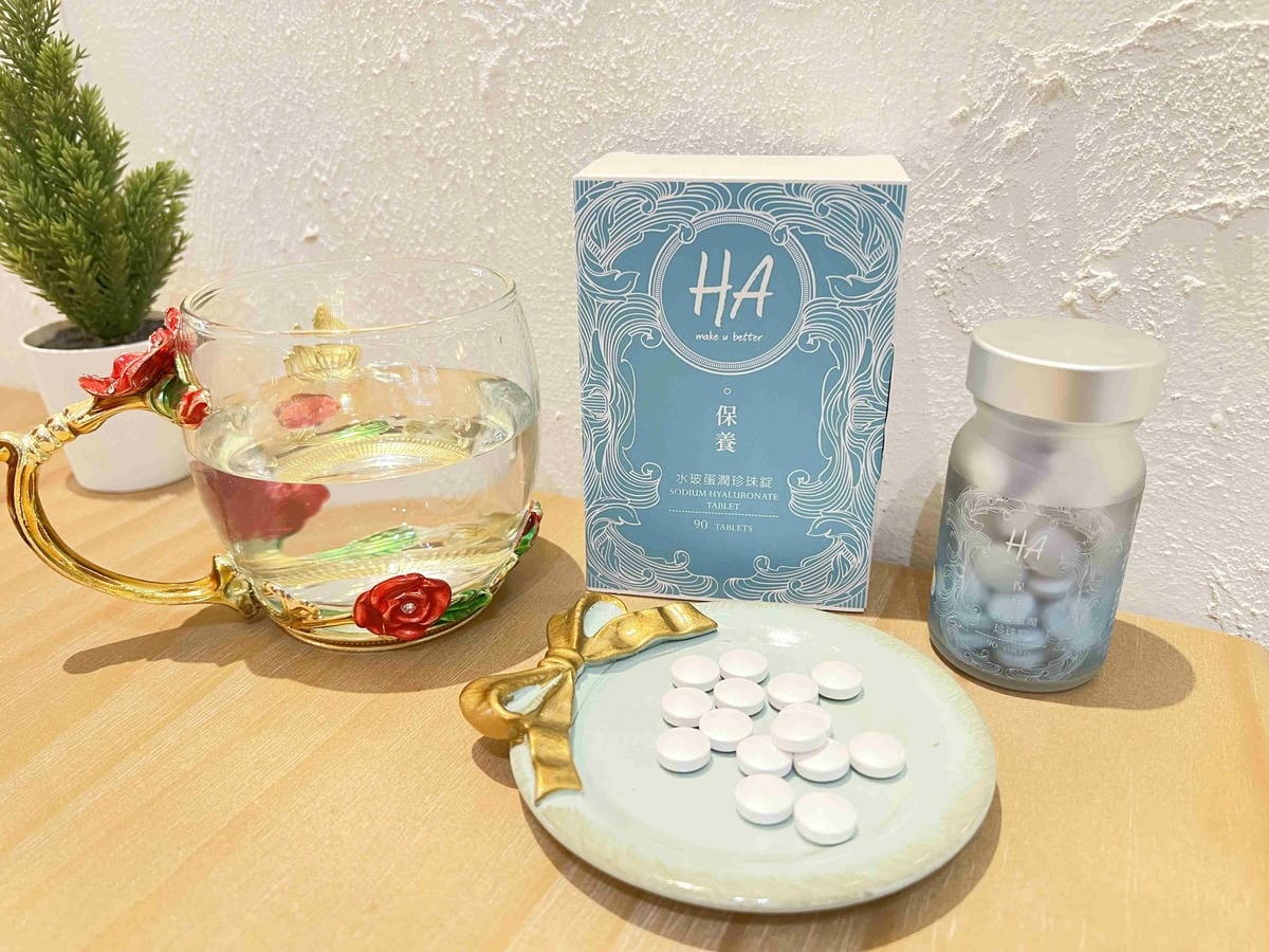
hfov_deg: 67.3
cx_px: 634
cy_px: 476
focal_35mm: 26
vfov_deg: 53.1
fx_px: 953
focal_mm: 5.7
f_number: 1.5
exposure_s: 1/60
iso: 400
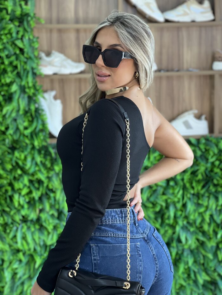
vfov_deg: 25.3
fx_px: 658
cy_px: 148
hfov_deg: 19.1
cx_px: 111
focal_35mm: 77
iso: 250
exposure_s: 1/120
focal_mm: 9
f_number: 2.8
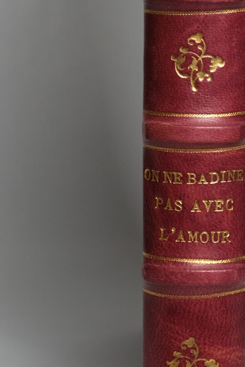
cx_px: 239
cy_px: 41
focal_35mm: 164
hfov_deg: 8.3
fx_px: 1675
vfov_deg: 12.4
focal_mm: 34.5
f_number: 4
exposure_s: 1/100
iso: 400
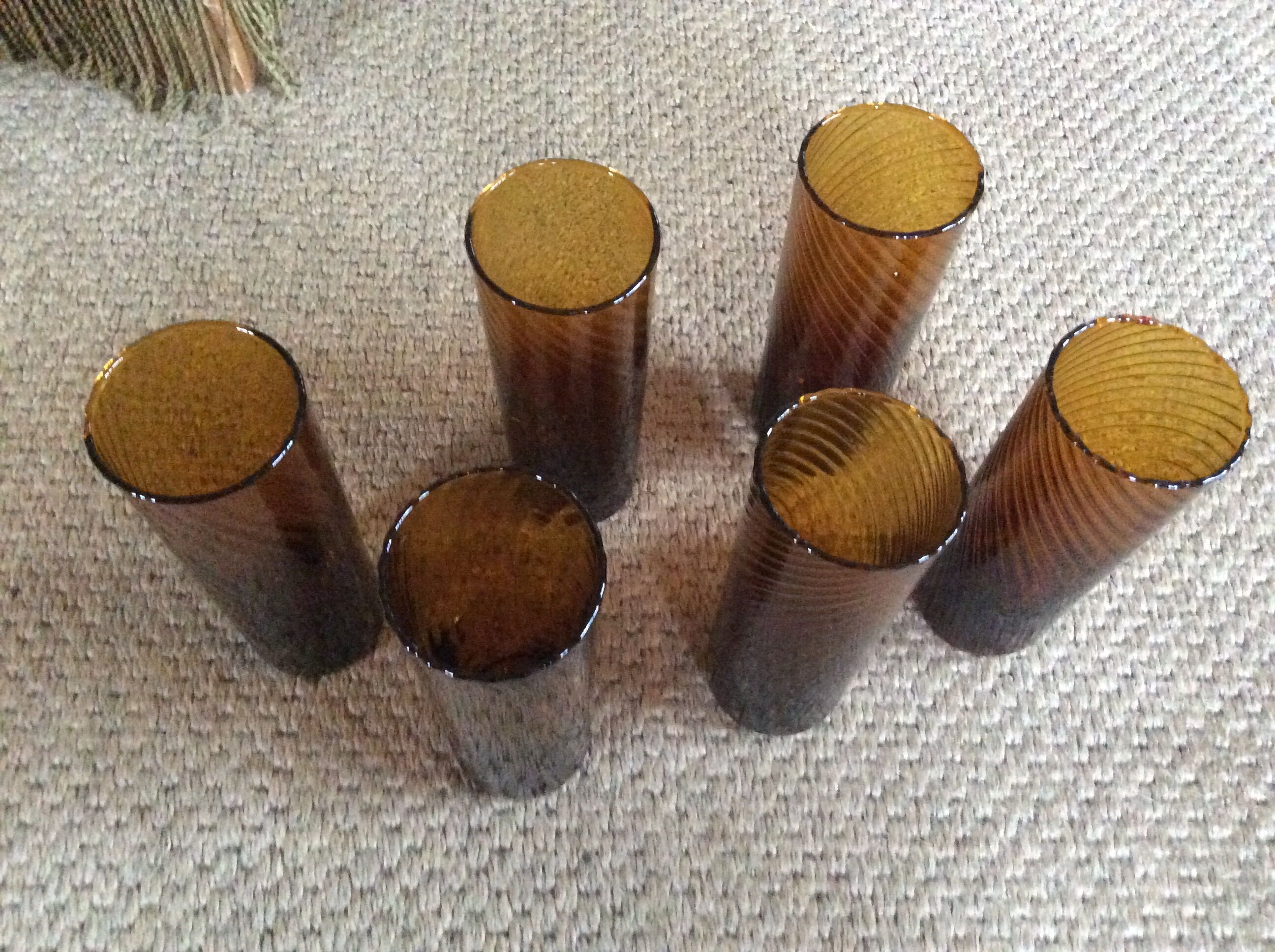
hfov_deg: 56.9
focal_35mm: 32
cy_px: 476
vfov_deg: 44.1
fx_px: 1177
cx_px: 638
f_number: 2.4
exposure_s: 1/17
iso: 640
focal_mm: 3.3
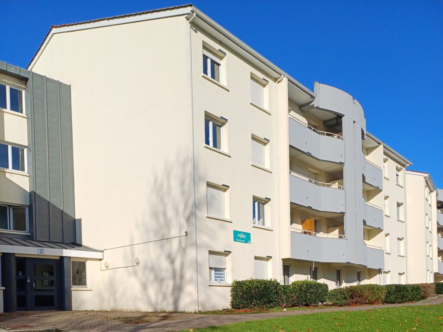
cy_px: 166
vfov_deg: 54.9
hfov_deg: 69.4
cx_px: 222
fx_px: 320
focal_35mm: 25
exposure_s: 1/2500
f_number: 1.8
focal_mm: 4.65
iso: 50
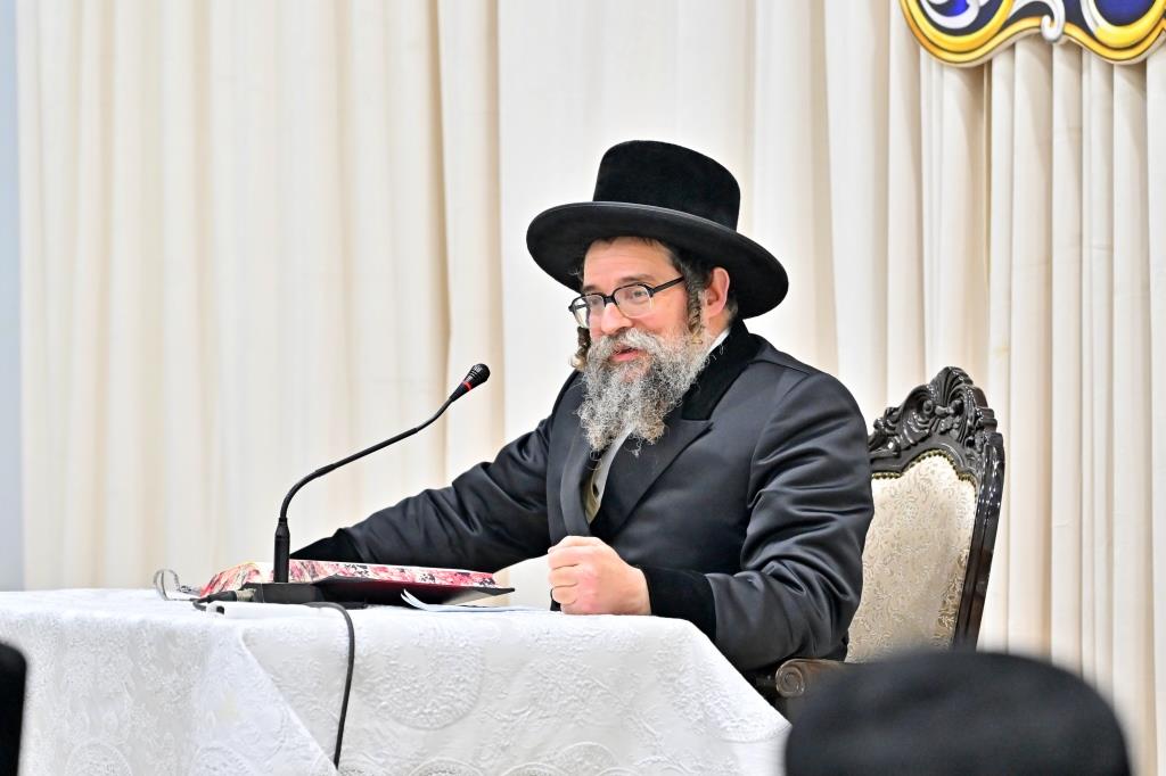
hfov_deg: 11.4
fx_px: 5828
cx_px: 583
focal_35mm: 180
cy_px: 388
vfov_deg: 7.6
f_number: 4
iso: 1250
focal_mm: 120
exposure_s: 1/200
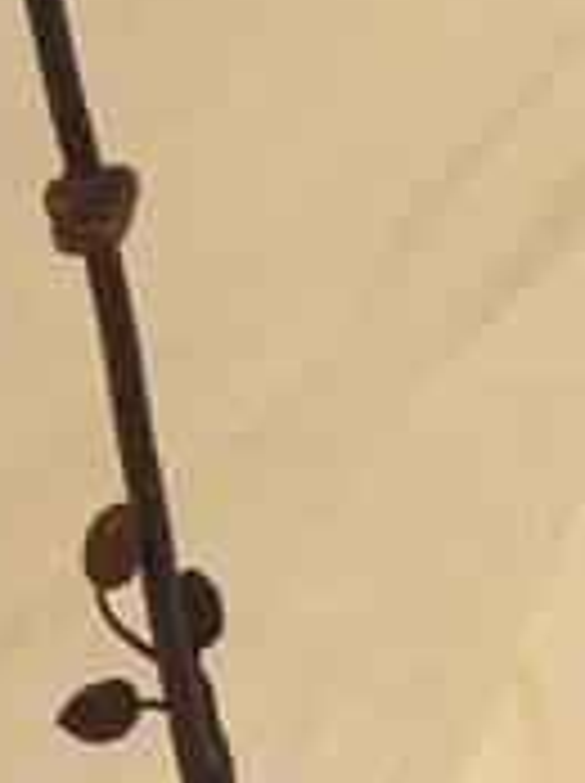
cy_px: 1224
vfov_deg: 18.5
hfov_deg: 14.7
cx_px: -346
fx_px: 2078
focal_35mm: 92
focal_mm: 5.23
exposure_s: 1/858
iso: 25
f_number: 1.8
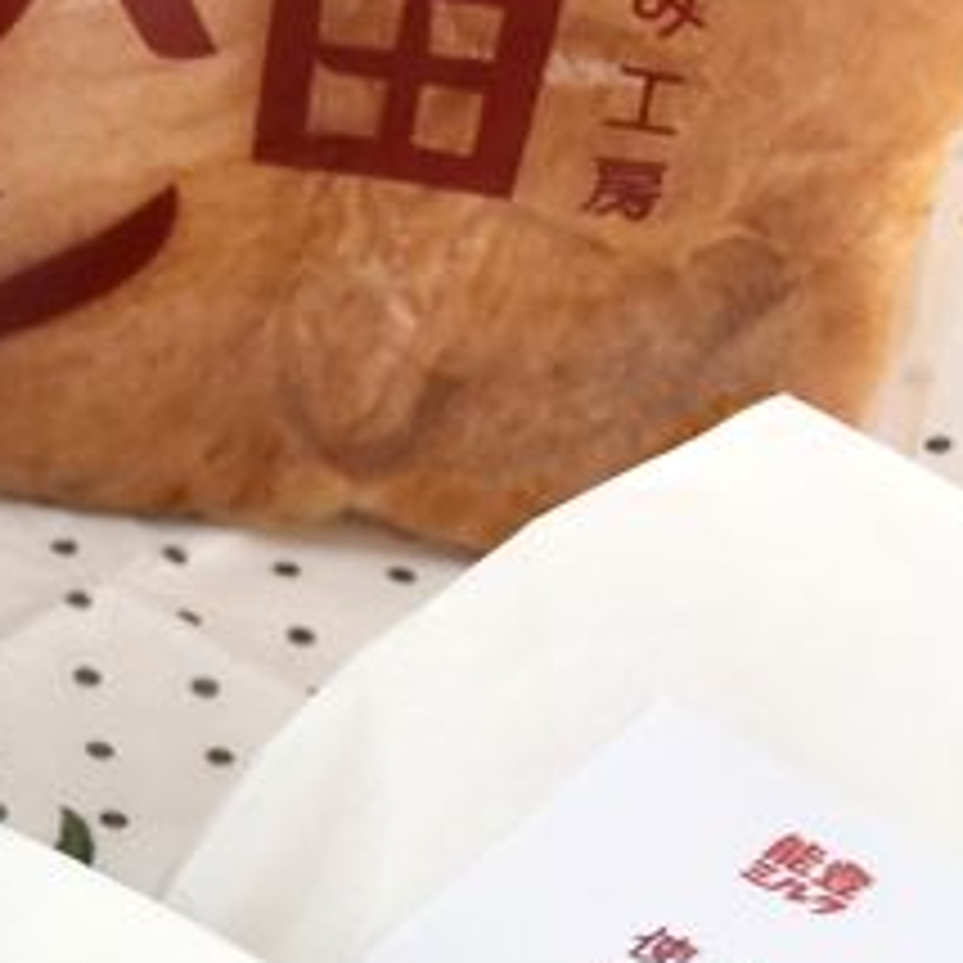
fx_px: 6767
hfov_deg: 7.7
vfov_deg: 8.1
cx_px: -1138
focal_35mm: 215
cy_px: 673
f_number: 5.6
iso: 800
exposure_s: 1/125
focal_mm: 30
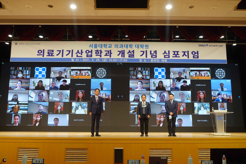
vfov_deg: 37.9
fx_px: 239
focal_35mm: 35
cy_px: 82
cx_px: 123
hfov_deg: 54.4
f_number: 4
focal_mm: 12.81
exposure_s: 1/20
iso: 160
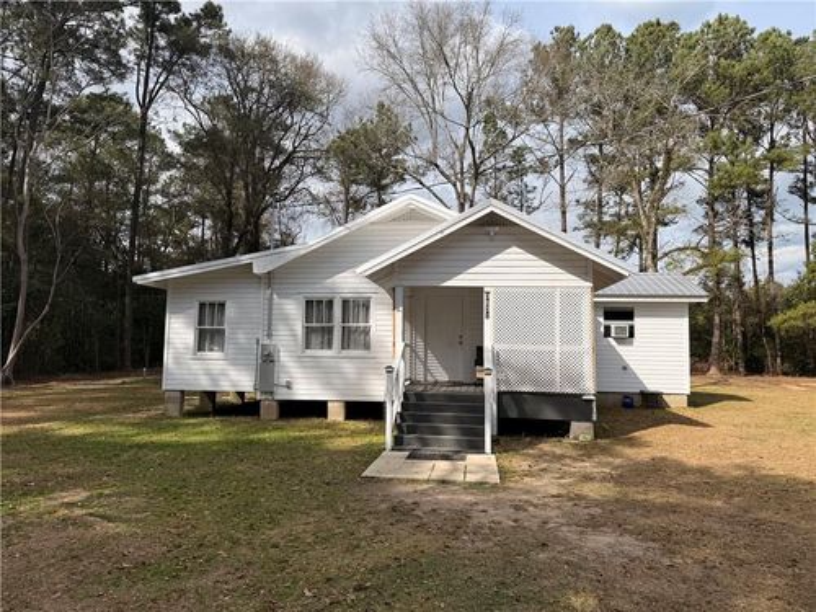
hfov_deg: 71.6
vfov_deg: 56.8
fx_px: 566
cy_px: 306
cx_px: 408
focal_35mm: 24
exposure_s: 1/5319
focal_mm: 6.76
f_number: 1.78
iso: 80
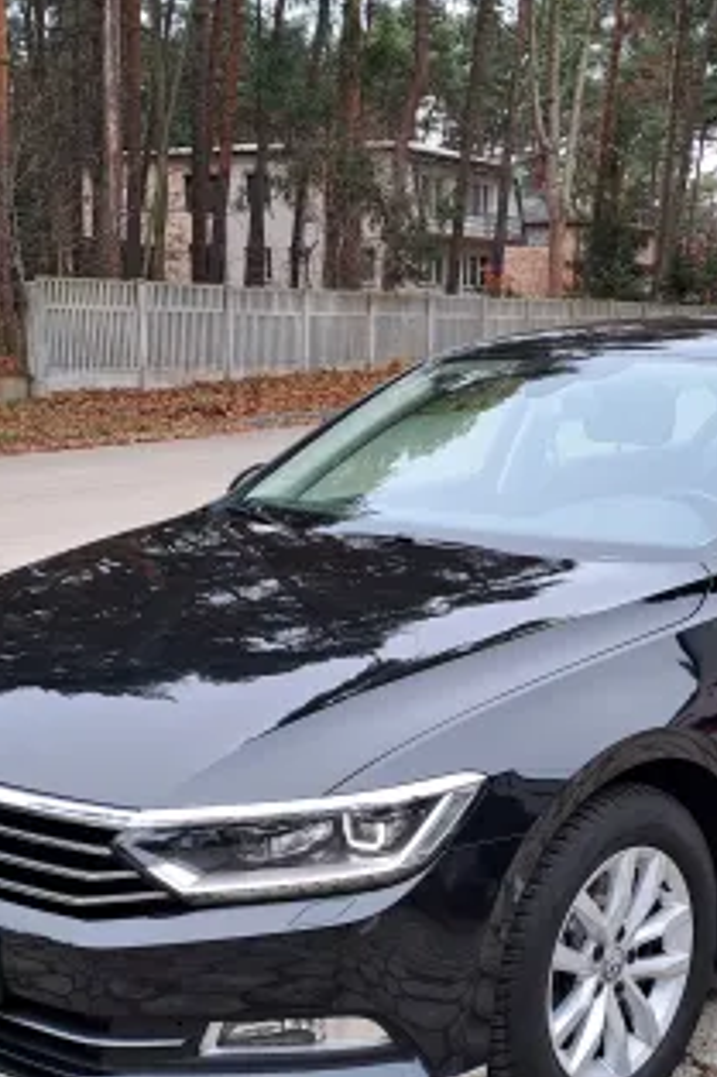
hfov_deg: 25.3
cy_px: 741
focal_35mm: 53
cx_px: 511
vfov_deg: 37.0
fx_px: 1585
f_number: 1.8
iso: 32
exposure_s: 1/108
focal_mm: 4.65
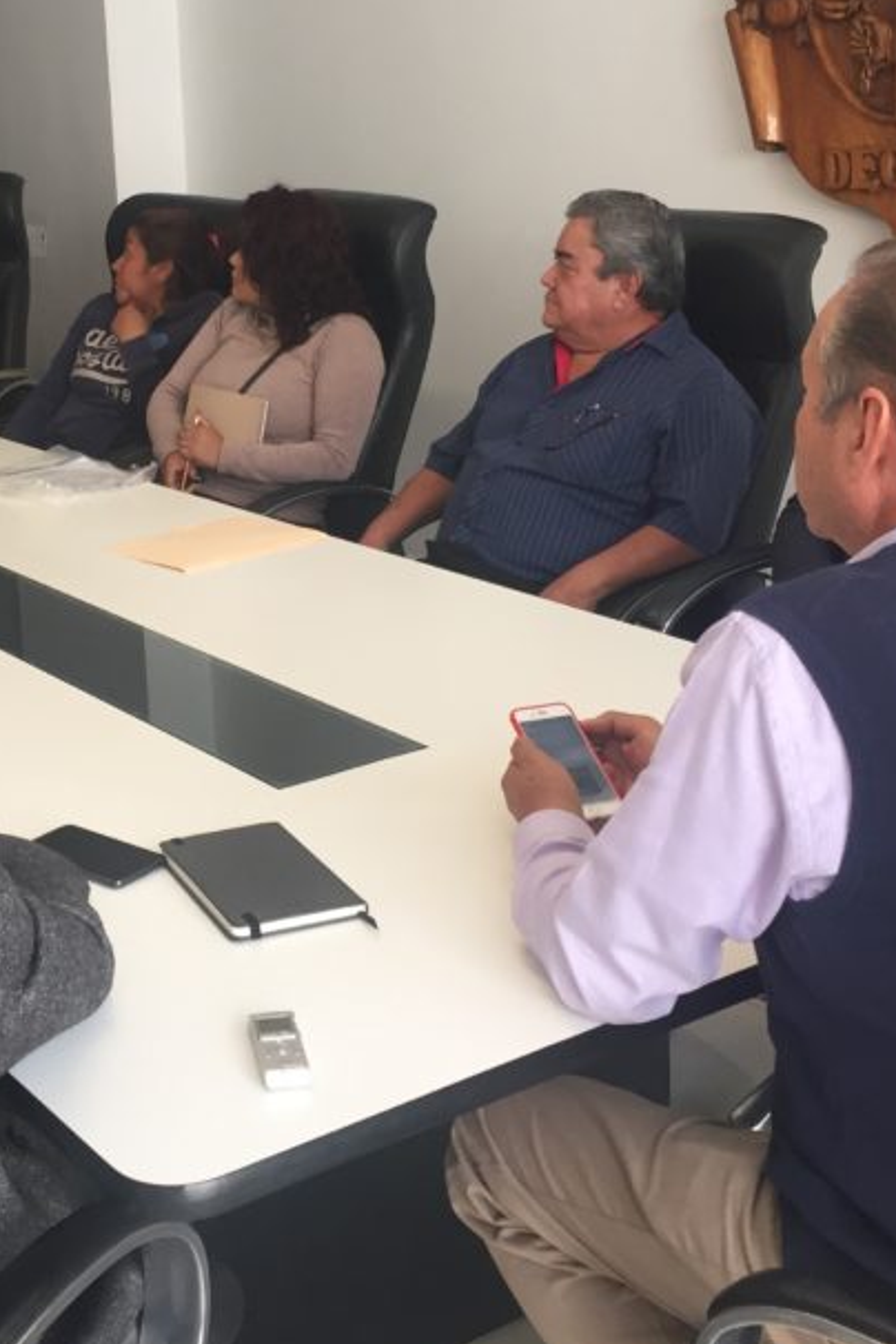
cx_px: 171
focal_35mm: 51
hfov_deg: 26.0
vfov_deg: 38.7
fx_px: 1904
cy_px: 526
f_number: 2.2
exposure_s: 1/40
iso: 32
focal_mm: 4.15
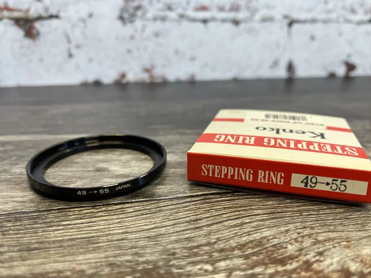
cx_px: 198
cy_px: 149
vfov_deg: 49.7
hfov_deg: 63.4
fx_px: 300
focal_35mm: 28
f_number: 1.6
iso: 100
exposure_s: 1/100
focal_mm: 5.1
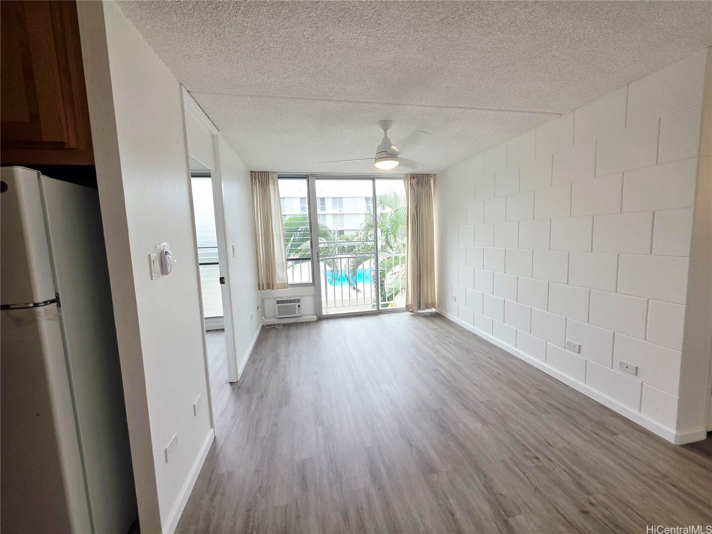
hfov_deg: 106.2
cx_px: 356
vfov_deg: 89.9
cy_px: 267
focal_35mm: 13
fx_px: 267
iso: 32
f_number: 1.9
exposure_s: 1/120
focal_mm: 2.2
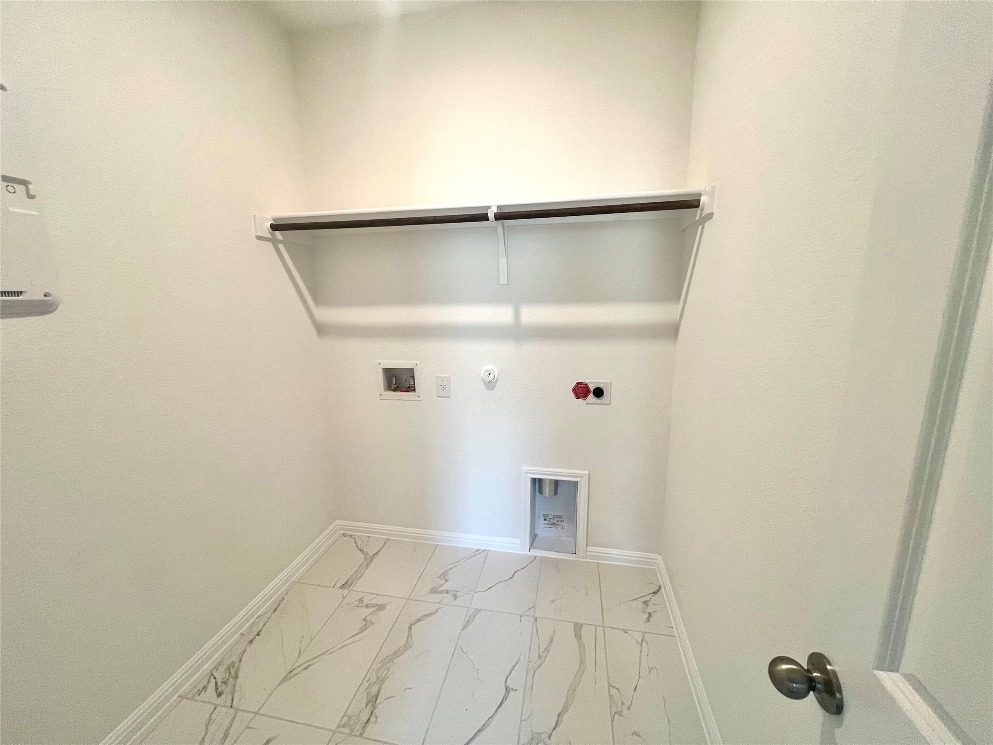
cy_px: 372
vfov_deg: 89.9
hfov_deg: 106.2
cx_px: 496
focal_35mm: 13
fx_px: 373
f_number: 1.8
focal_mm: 1.57
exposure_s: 1/120
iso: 200
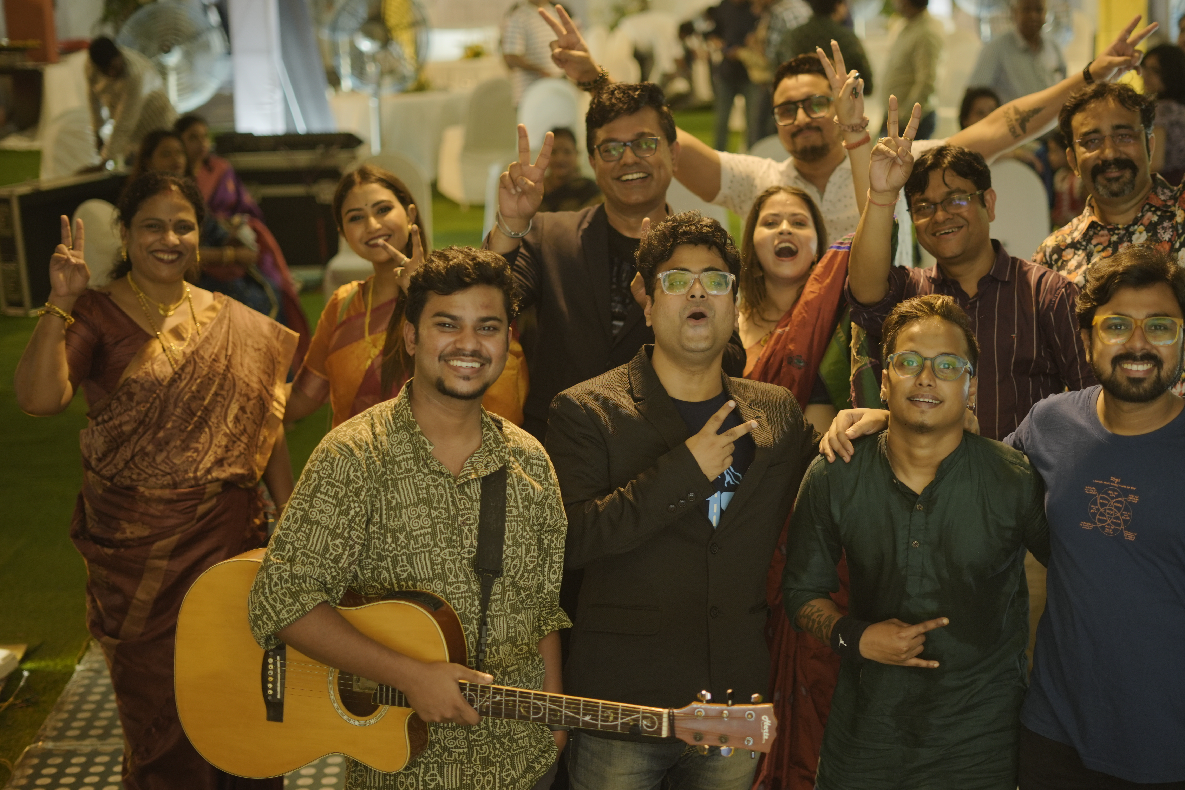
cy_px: 397
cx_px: 695
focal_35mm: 61
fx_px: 2008
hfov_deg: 32.8
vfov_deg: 22.3
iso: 500
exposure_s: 1/100
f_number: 1.8
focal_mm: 50
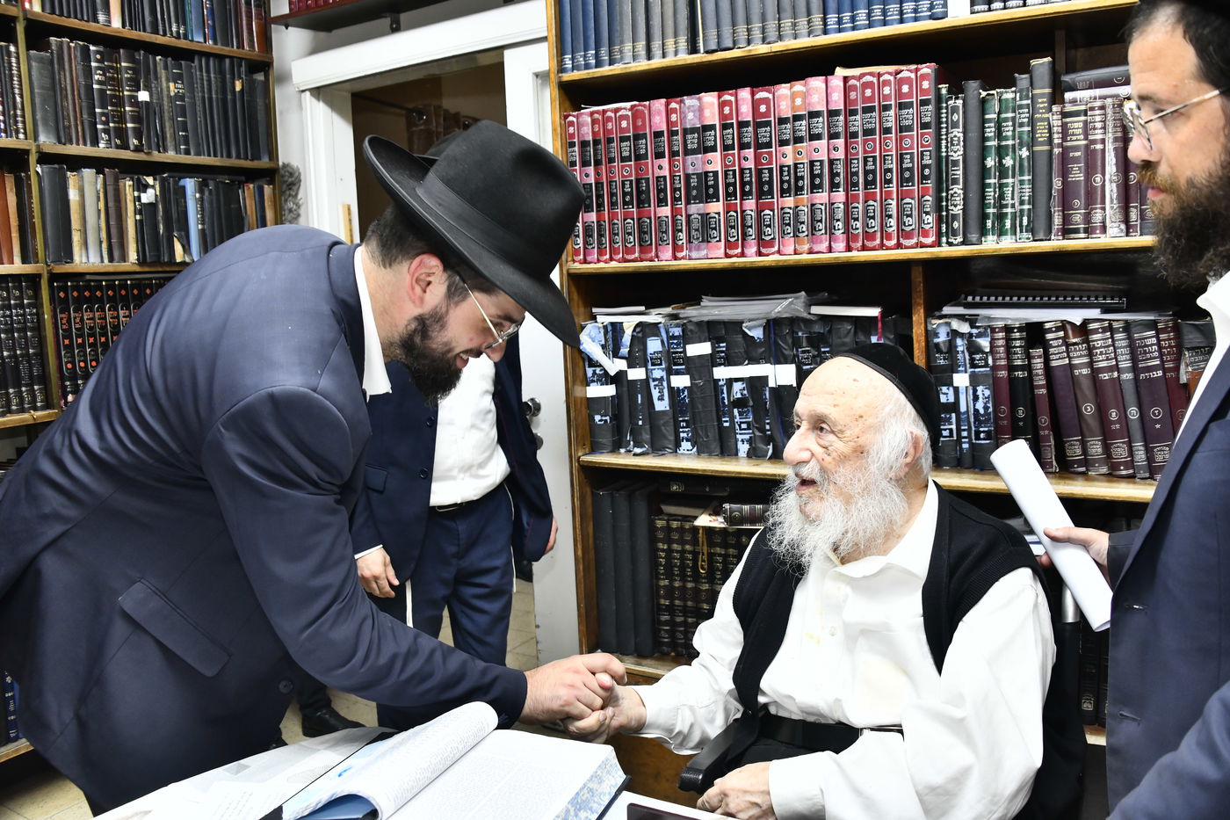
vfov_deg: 46.4
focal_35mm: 28
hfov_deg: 65.5
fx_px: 956
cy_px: 410
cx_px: 615
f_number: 5.6
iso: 1000
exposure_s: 1/160
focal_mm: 28
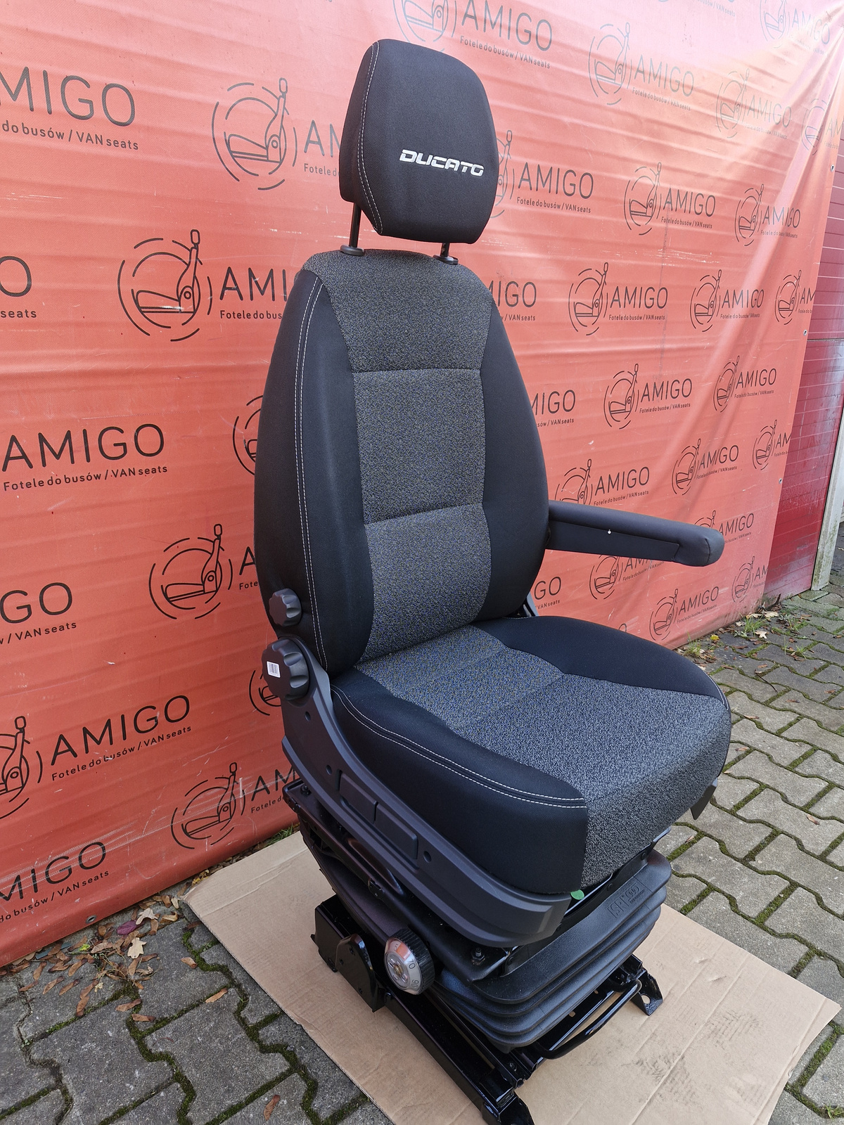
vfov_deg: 73.9
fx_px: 748
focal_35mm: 23
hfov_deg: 58.9
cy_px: 562
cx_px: 422
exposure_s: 1/332
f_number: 1.8
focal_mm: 5.54
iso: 50
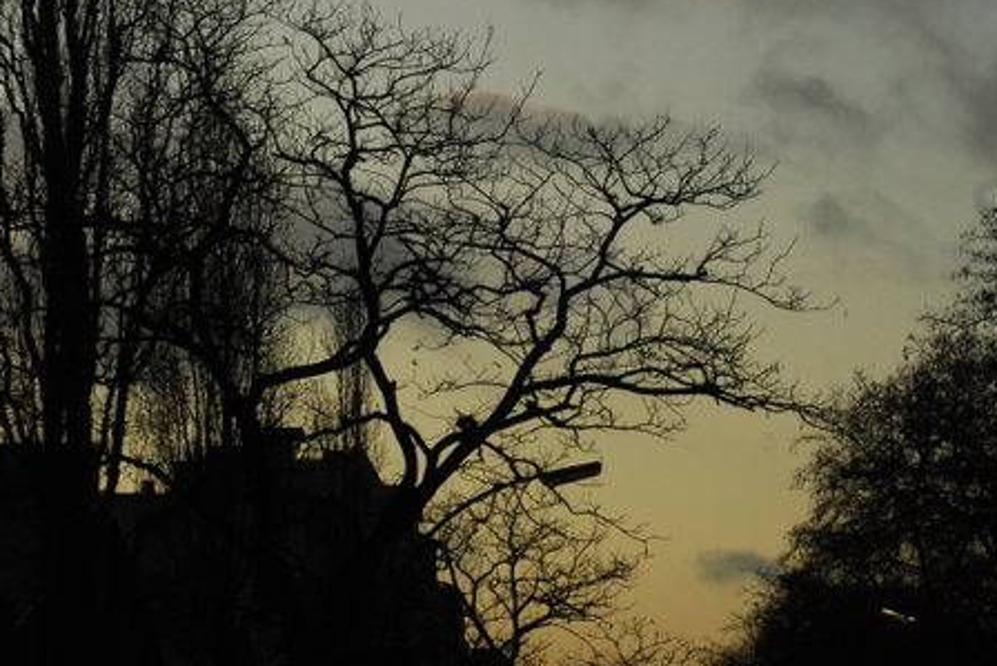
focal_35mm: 134
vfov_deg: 10.2
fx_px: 3712
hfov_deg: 15.3
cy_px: 210
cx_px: 581
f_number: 13
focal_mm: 50
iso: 400
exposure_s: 1/100
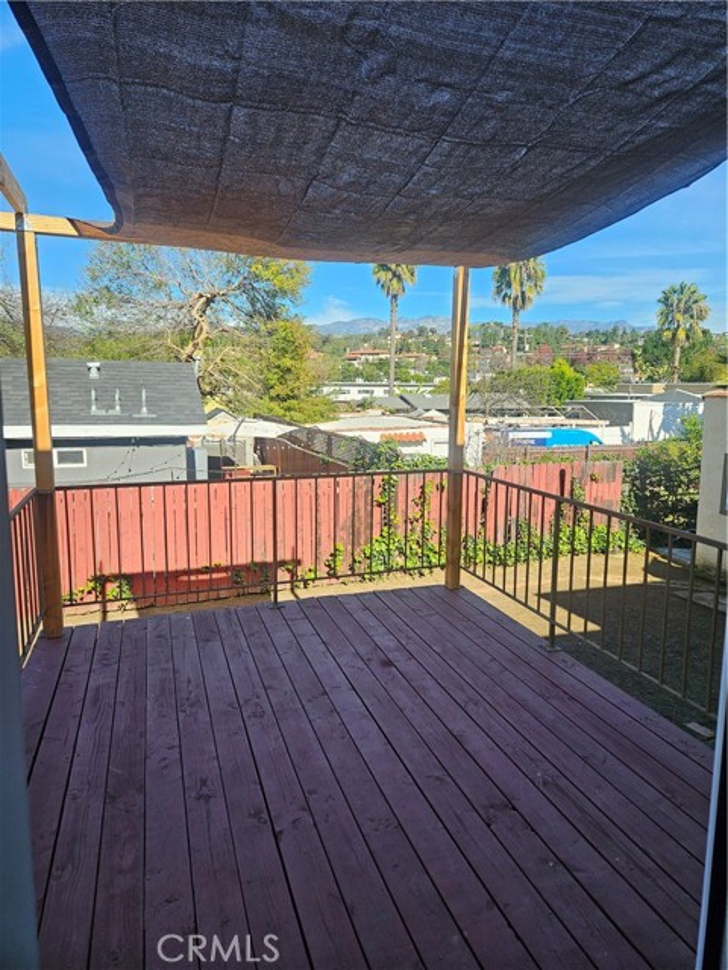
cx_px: 364
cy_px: 485
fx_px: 645
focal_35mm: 23
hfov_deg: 58.9
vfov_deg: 73.9
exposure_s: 1/934
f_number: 1.8
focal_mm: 5.4
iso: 25
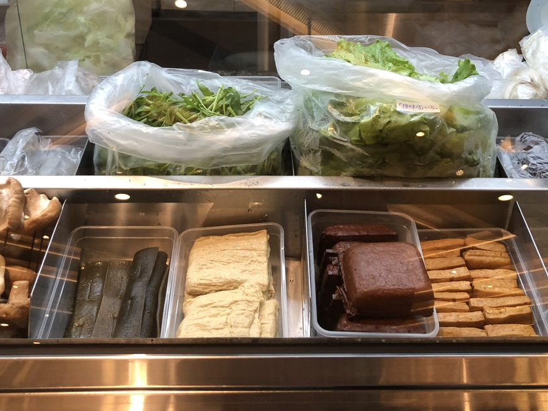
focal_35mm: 42
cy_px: 105
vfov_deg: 33.7
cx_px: 292
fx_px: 665
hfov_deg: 44.8
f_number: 1.8
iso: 25
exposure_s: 1/30
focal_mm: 3.99
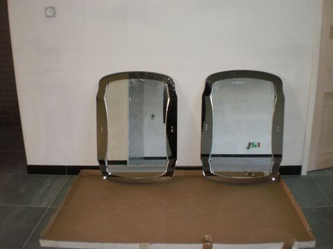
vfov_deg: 39.7
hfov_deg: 51.4
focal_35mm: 36
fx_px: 346
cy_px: 124
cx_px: 166
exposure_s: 1/30
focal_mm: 6.3
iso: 125
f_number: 3.1
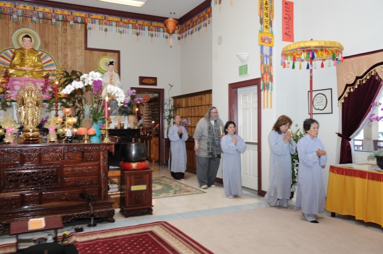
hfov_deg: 58.8
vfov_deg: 41.0
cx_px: 192
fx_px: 340
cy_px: 127
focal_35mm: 32
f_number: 5.6
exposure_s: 1/60
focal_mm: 32
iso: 400
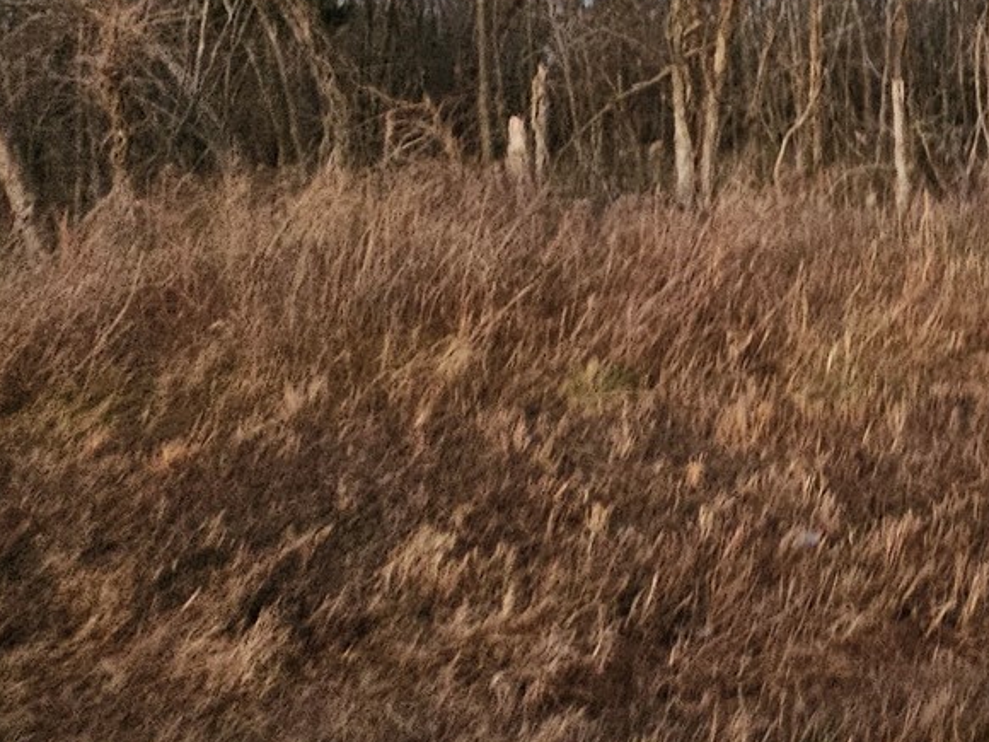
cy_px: 29
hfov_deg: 36.0
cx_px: 1131
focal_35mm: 43
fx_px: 1229
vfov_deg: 31.5
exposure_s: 1/24
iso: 640
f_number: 2.2
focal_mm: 2.2
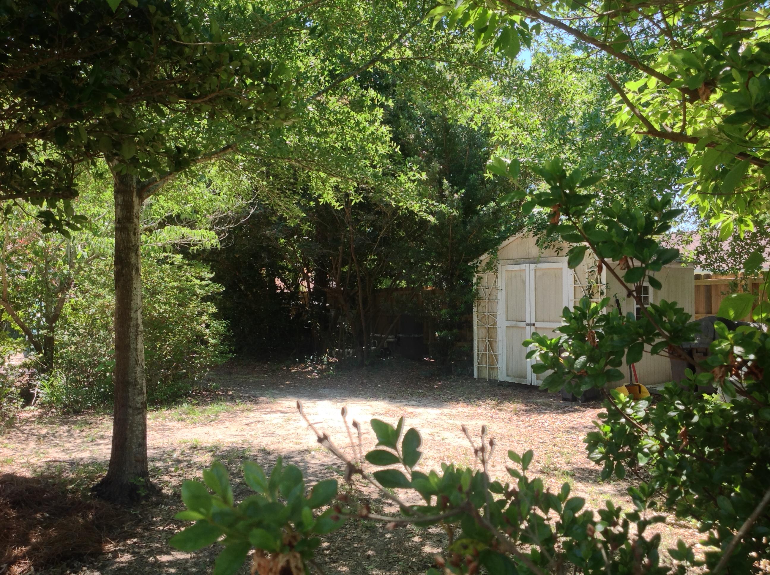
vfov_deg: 40.6
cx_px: 385
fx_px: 777
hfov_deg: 52.7
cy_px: 288
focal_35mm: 35
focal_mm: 4.28
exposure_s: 1/240
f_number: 2.4
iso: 50
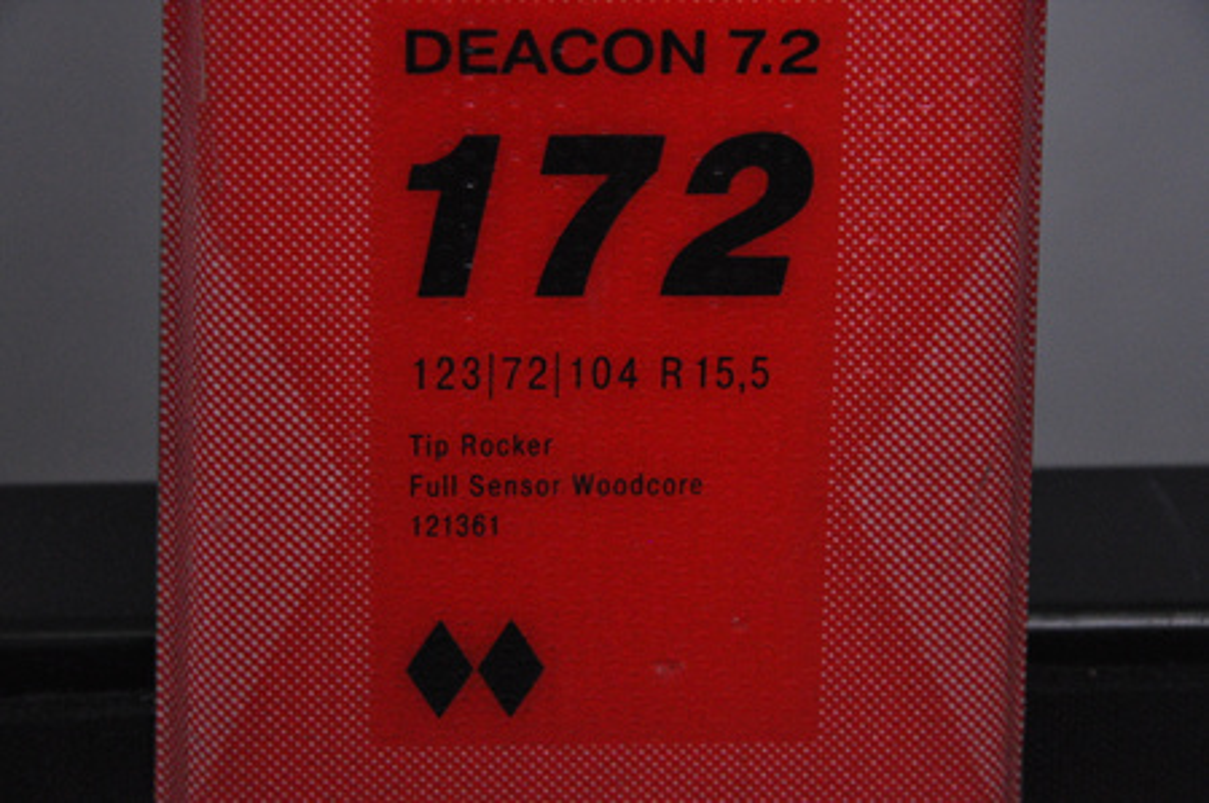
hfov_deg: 13.1
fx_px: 5284
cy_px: 402
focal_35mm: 158
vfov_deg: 8.7
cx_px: 604
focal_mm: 105
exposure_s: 1/125
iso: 3200
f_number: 9.5
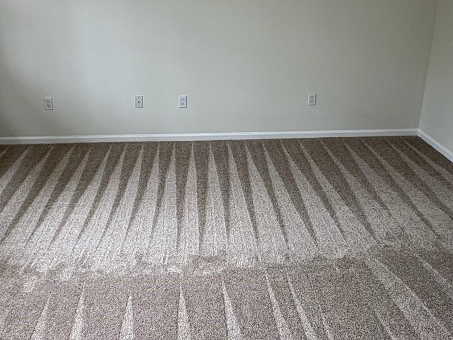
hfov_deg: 51.3
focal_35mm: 36
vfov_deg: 39.3
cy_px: 122
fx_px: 471
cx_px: 213
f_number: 2.2
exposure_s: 1/99
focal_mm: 2.22
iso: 125
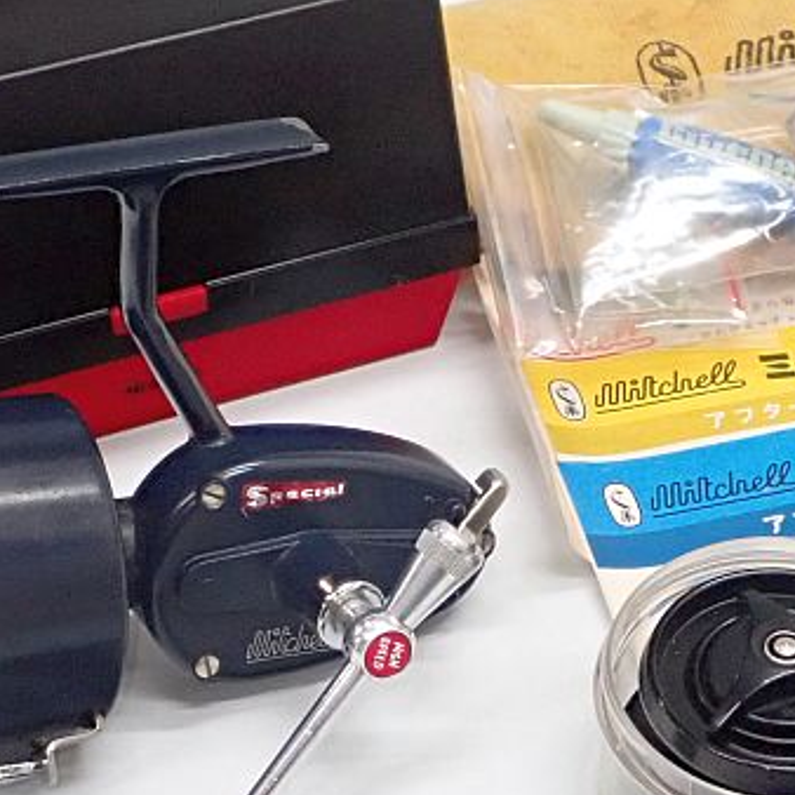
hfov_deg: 19.3
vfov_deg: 19.3
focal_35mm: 90
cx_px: 409
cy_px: 402
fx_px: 2339
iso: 1250
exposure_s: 1/40
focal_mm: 7.86
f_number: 4
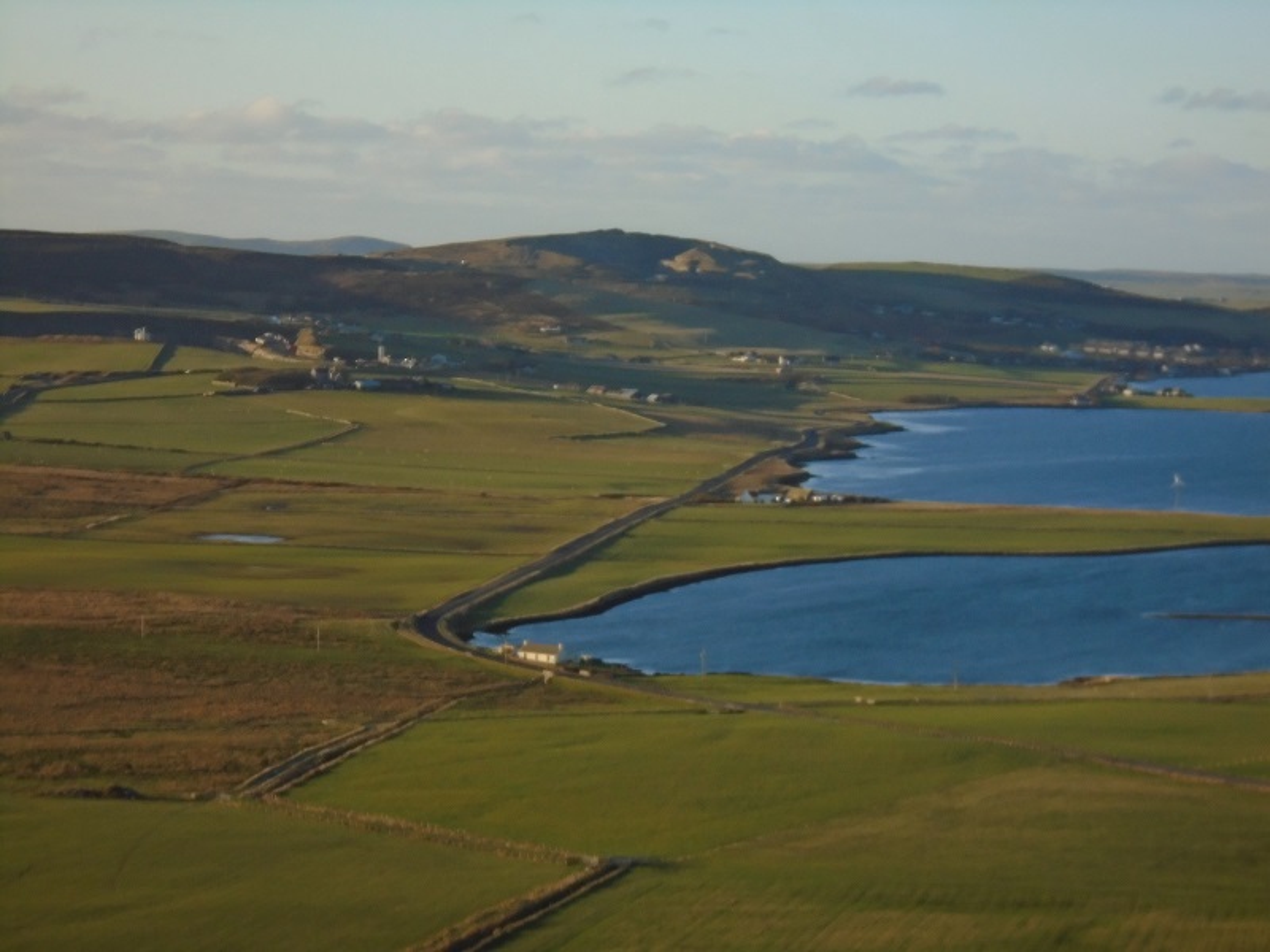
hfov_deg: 15.2
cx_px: 635
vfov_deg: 11.4
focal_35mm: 130
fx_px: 4769
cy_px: 476
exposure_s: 1/250
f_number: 6.4
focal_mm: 23
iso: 160
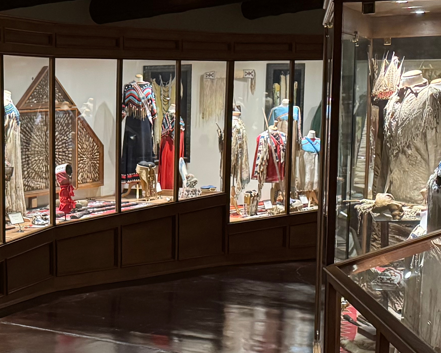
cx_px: -68
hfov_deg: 23.0
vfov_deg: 19.8
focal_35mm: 77
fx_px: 1005
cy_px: 238
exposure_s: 1/40
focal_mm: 6.76
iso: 800
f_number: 1.78
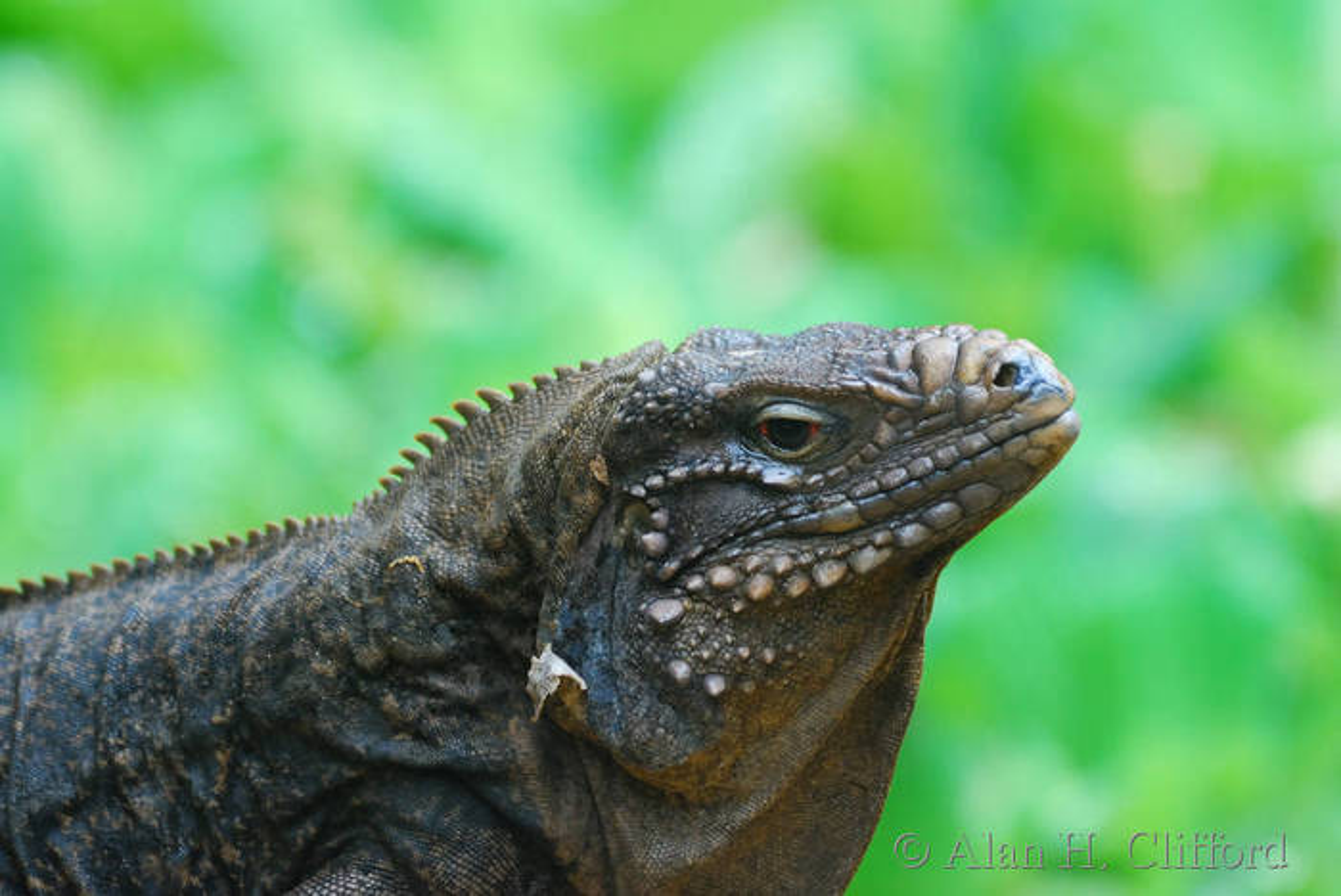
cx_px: 670
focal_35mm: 600
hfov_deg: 3.4
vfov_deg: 2.3
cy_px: 448
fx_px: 22368
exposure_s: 1/250
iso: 560
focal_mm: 400
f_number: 5.6
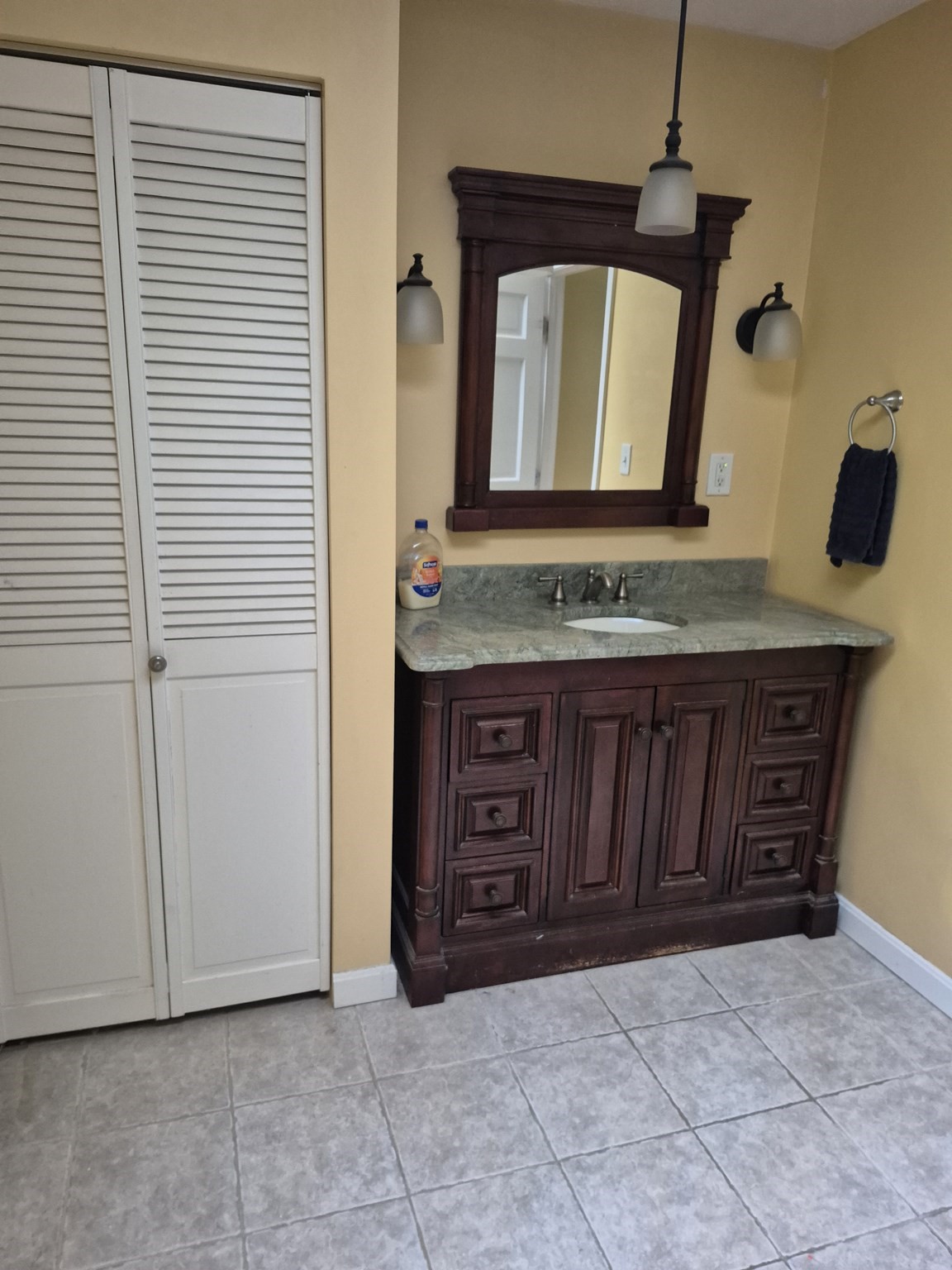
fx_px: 843
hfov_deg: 58.9
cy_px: 635
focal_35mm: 23
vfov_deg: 73.9
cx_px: 476
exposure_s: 1/60
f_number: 1.8
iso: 1000
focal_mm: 5.4
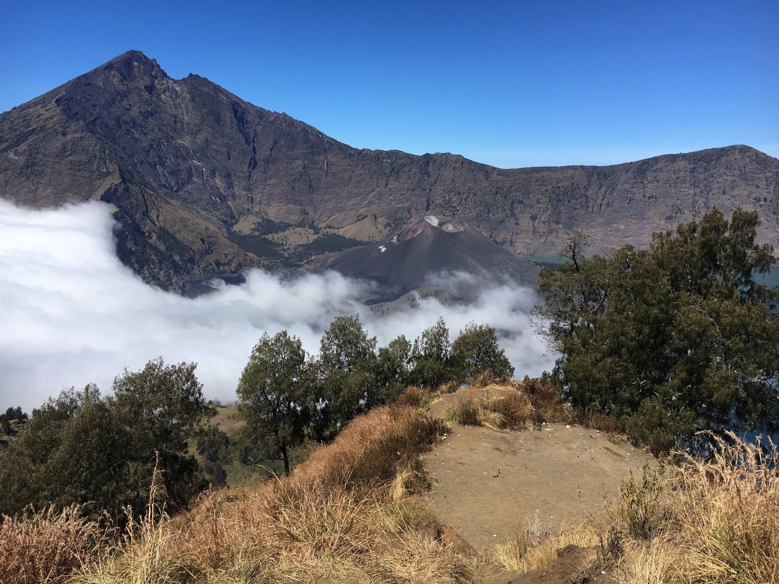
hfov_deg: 61.7
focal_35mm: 29
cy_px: 292
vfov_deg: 48.2
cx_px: 390
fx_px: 653
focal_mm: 4.15
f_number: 2.2
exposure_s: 1/2404
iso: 25
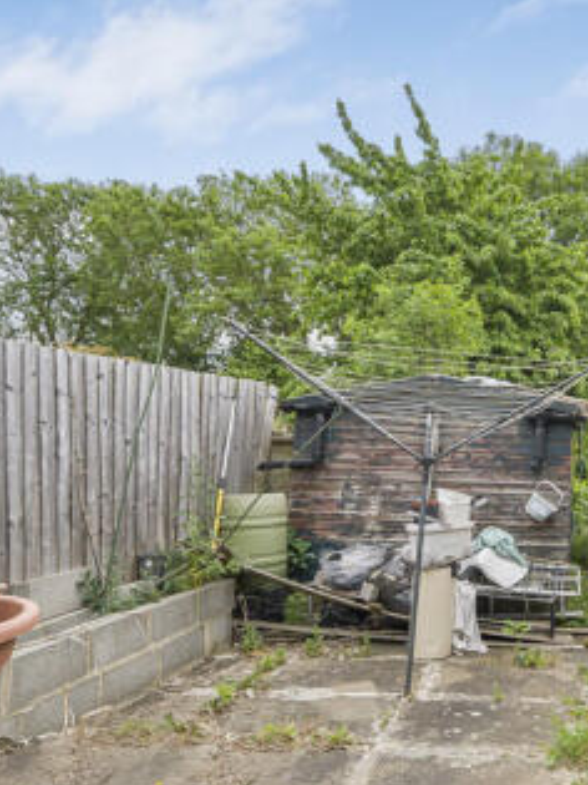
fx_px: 544
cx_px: 569
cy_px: 502
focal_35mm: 24
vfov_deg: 70.2
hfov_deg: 48.3
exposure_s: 1/100
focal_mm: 12
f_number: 9
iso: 320
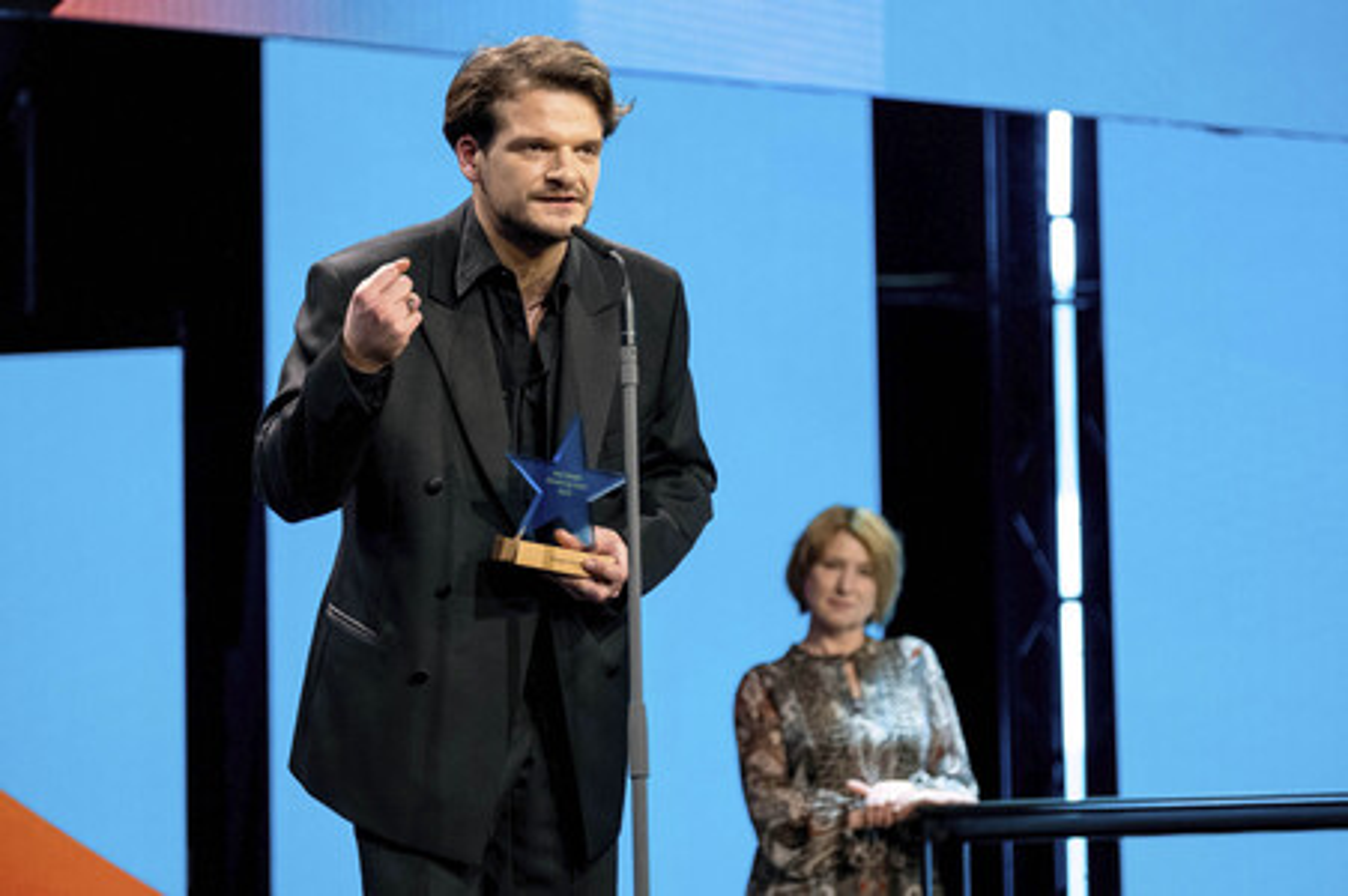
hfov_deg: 12.9
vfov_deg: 8.6
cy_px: 448
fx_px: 5949
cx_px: 674
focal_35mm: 159
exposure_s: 1/200
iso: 2500
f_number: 2.8
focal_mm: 106
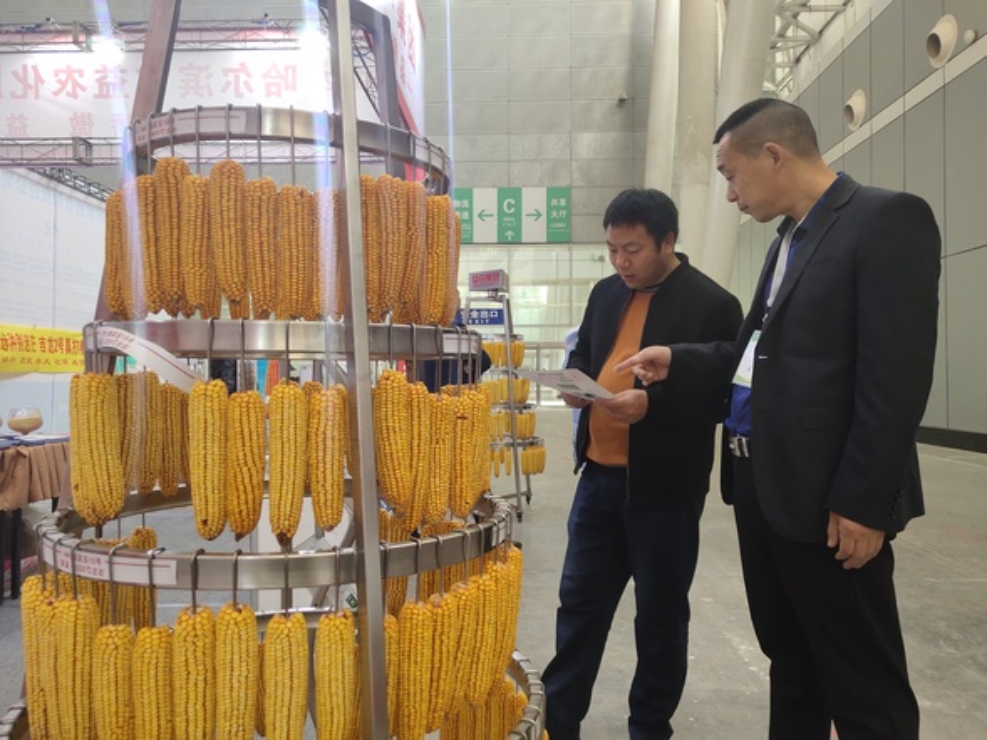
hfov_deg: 61.6
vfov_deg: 48.2
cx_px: 494
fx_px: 827
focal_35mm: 29
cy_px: 370
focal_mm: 4.27
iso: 124
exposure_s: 1/100
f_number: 1.8
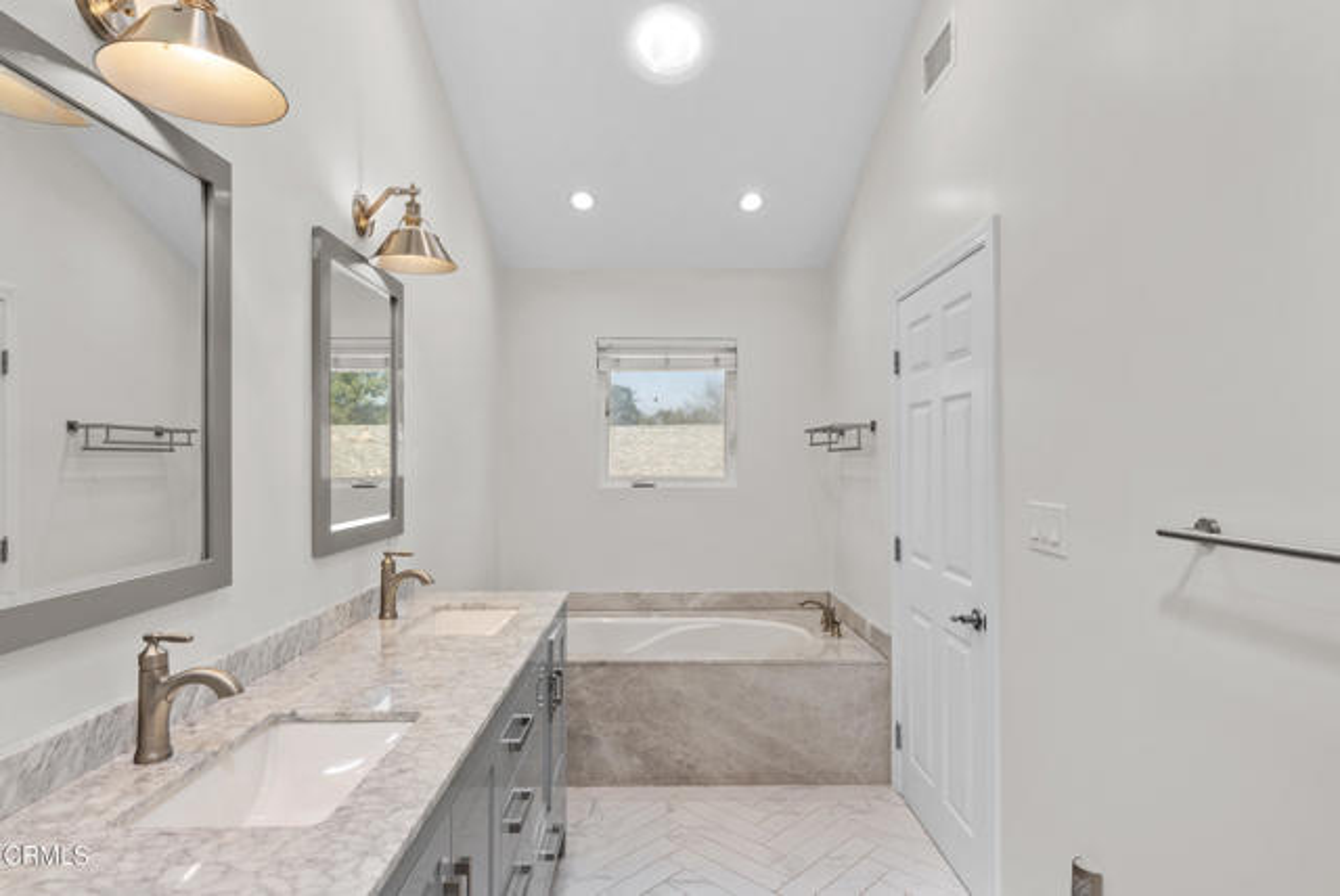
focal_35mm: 20
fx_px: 745
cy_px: 448
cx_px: 670
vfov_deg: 62.0
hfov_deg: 83.9
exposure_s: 1/6
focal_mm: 20
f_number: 8
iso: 250
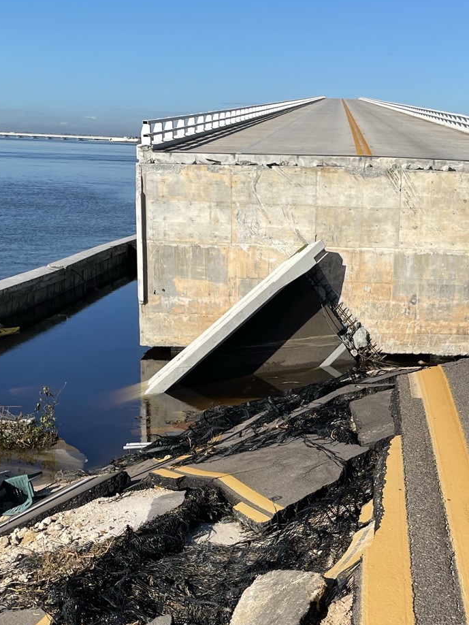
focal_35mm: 58
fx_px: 1047
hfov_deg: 25.0
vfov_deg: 32.9
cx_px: 349
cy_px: 421
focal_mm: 4.2
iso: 32
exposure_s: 1/4651
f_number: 1.6
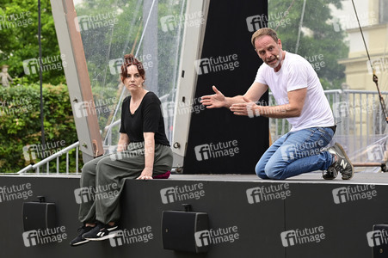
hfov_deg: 20.4
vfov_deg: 13.7
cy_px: 129
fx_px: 1077
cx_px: 194
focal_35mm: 100
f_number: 5
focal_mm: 100
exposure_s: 1/200
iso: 640
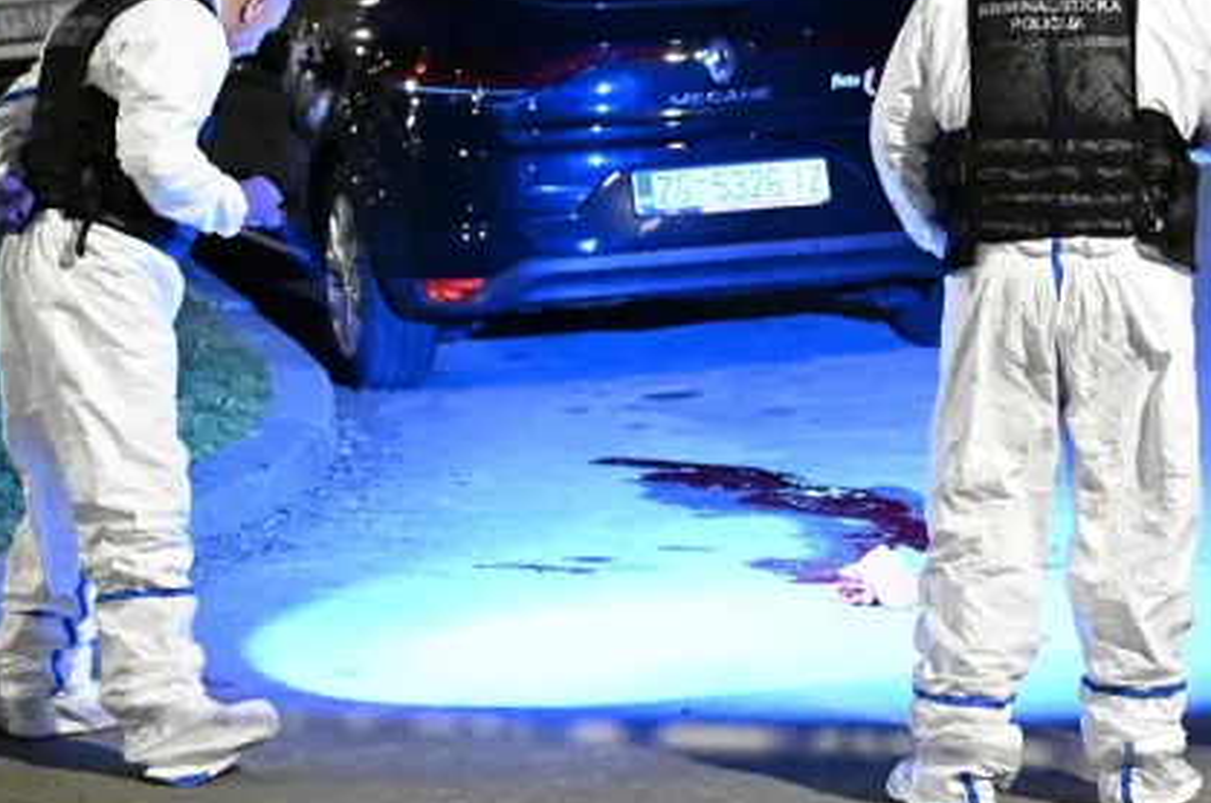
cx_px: 831
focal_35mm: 178
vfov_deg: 7.7
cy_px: 151
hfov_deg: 11.6
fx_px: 5976
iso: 16000
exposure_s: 1/60
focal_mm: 98
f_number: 2.8
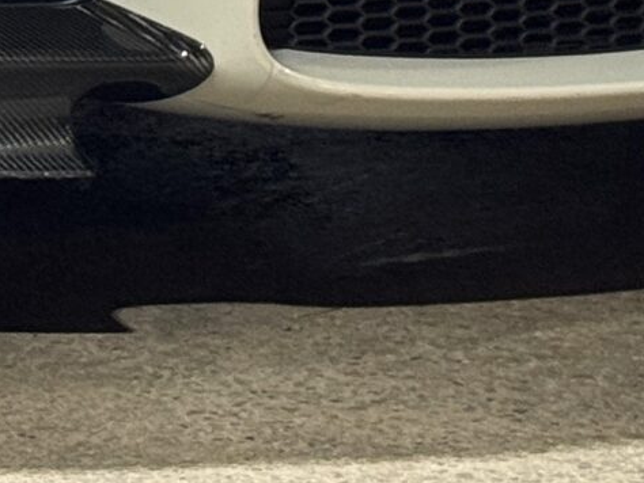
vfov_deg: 5.5
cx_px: -158
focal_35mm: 259
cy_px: -731
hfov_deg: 7.6
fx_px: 4821
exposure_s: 1/50
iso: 160
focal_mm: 6.76
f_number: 1.78
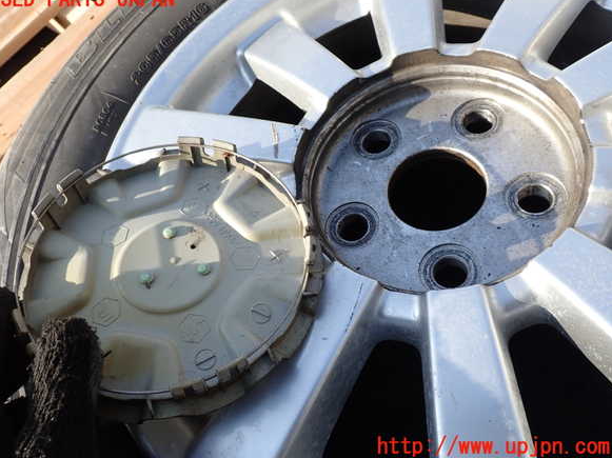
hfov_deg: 58.4
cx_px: 299
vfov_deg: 45.4
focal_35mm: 31
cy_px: 223
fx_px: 548
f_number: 3.2
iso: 100
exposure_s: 1/500
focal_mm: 5.4
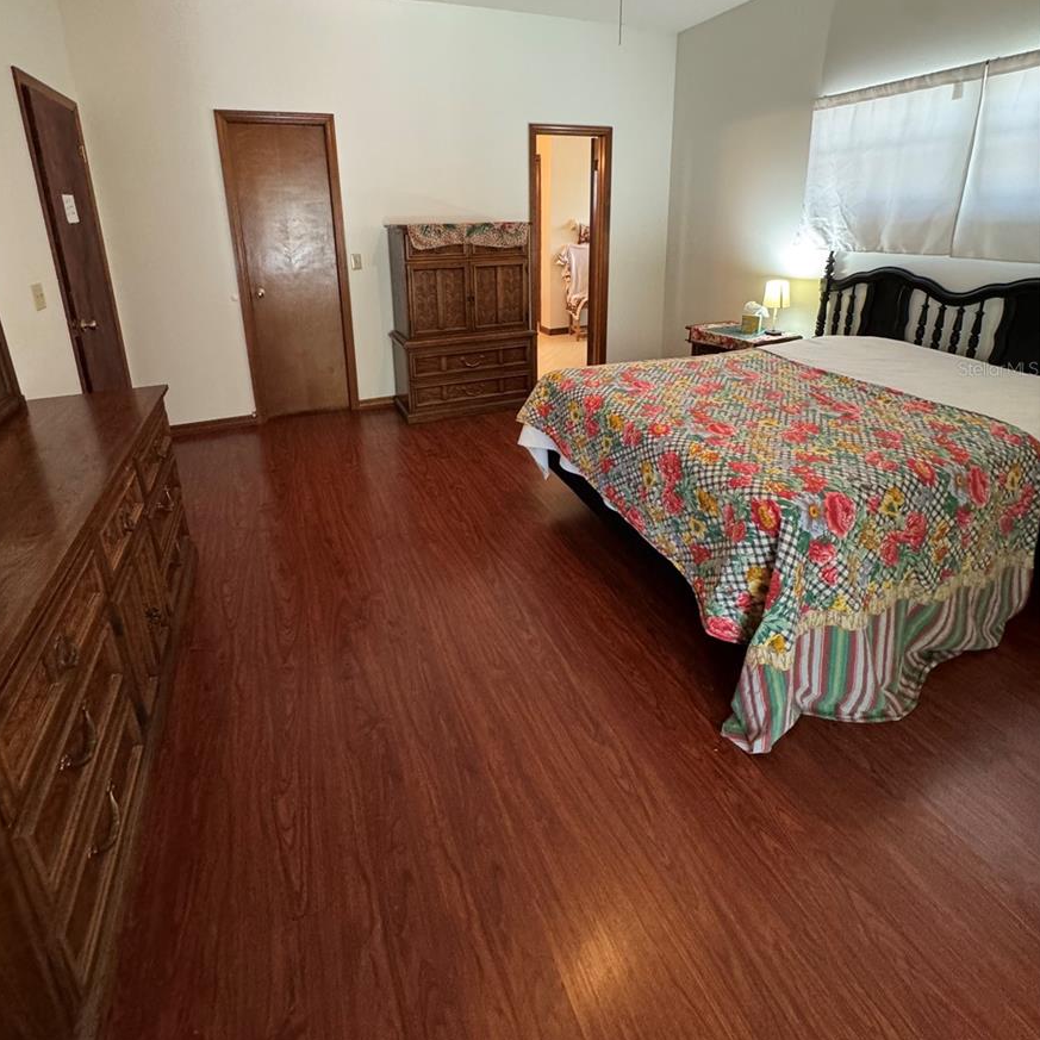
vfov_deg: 81.8
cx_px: 506
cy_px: 368
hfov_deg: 84.0
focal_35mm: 17
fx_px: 578
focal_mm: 2.22
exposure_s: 1/60
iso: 640
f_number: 2.2
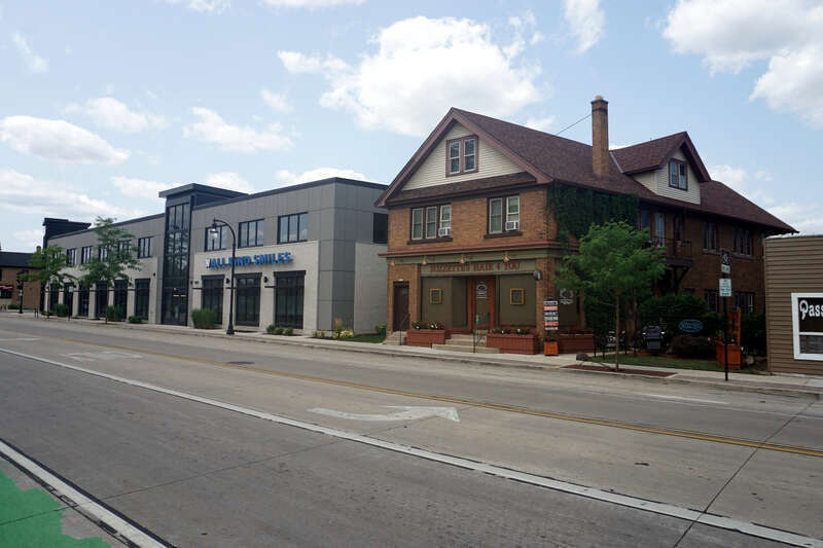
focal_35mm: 26
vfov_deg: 50.4
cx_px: 412
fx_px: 583
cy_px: 274
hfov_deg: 70.4
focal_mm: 17
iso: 100
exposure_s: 1/160
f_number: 9
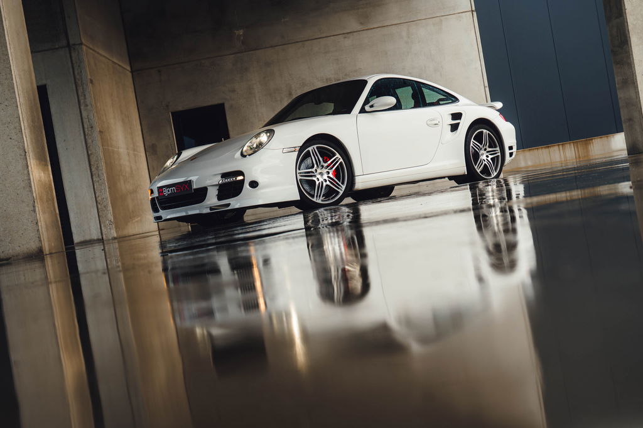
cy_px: 214
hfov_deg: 39.6
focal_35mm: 50
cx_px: 322
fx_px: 892
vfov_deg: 26.9
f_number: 5
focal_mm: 50
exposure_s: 1/100
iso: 400
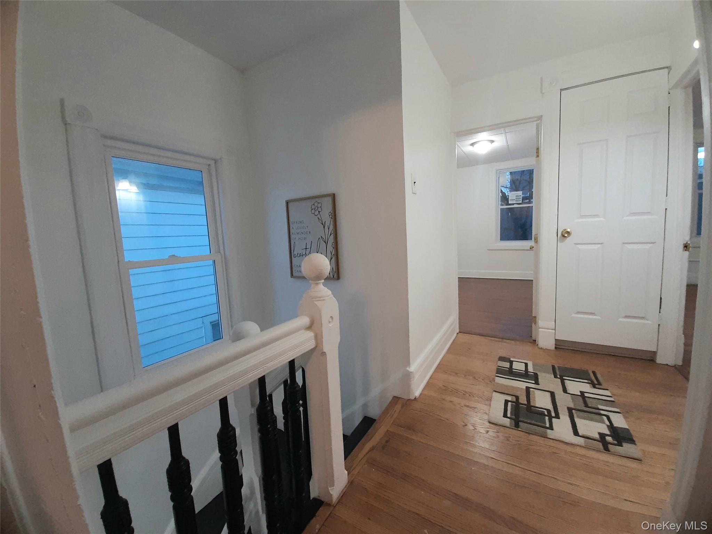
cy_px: 267
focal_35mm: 13
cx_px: 356
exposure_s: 1/40
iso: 125
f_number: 2.2
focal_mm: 1.42
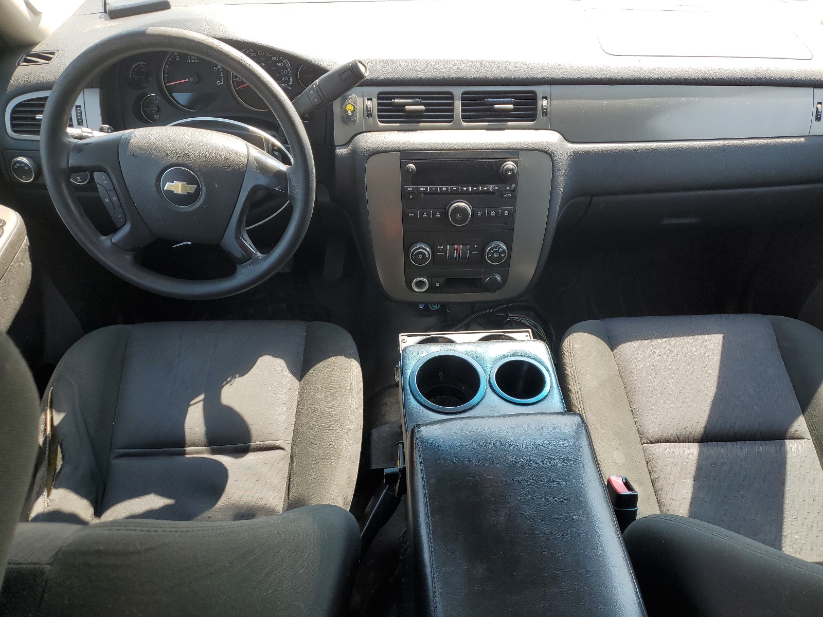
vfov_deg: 53.1
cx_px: 412
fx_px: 618
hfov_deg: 67.3
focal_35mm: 26
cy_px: 308
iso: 50
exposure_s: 1/323
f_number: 1.5
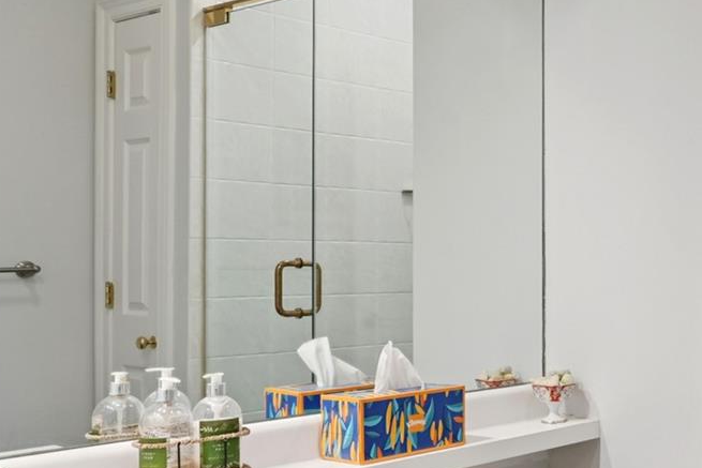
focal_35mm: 50
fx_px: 975
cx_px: 841
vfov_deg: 27.0
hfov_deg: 32.7
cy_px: 280
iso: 400
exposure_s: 1/8
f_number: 9
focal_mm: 16
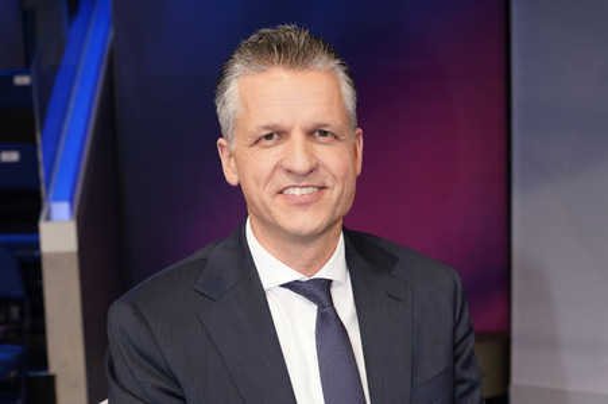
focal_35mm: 52
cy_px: 202
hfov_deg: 38.2
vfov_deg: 26.0
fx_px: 878
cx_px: 304
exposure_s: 1/125
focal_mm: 52
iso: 2000
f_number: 5.6
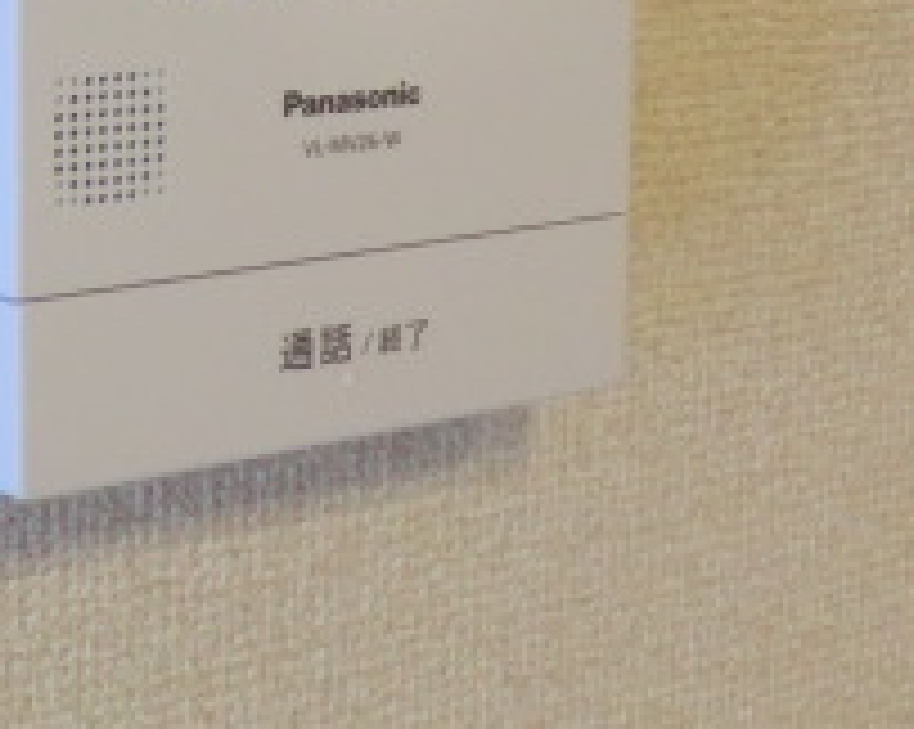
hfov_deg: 23.6
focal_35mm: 74
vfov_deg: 20.0
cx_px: -176
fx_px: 2000
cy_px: -22
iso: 250
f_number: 3.2
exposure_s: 1/60
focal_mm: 4.3
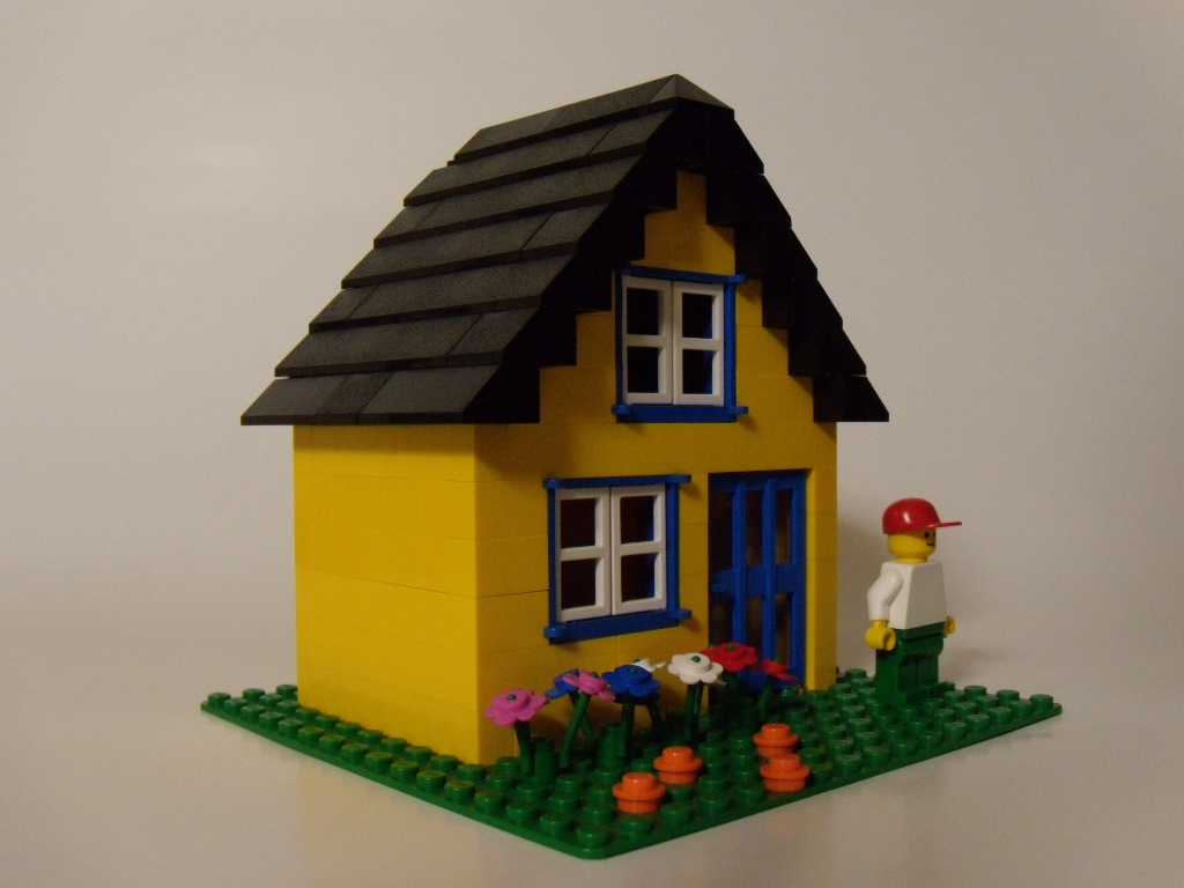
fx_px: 1231
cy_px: 444
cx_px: 592
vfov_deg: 39.7
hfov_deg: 51.4
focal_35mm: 36
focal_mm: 6.4
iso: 400
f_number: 3.6
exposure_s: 1/10
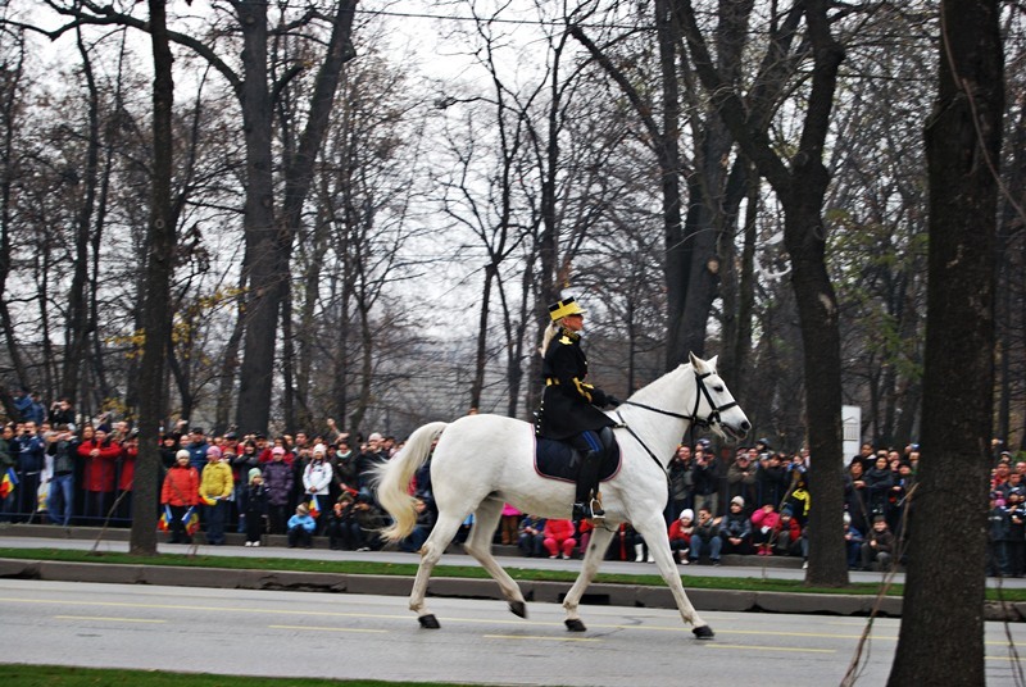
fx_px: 2355
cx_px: 513
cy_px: 344
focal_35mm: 82
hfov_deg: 24.6
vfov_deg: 16.6
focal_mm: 55
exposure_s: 1/80
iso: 400
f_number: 5.6
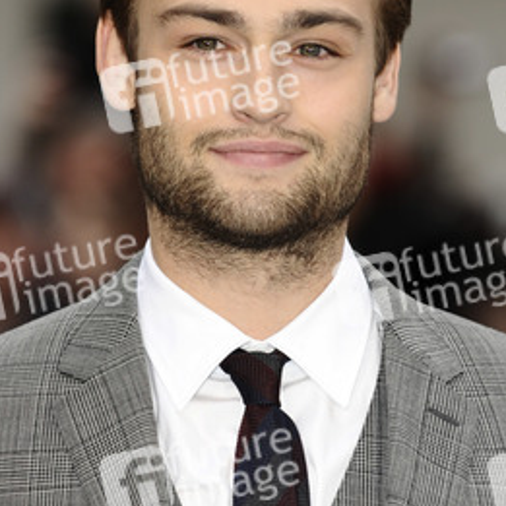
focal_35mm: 391
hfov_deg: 4.5
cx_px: 257
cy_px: 184
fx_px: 6466
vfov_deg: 4.5
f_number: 4.5
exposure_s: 1/200
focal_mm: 200
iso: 320
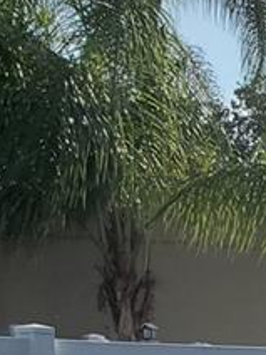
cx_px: 721
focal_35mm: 147
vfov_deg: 11.9
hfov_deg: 8.8
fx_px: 1506
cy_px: 727
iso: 50
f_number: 2.4
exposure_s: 1/2952
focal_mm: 4.3
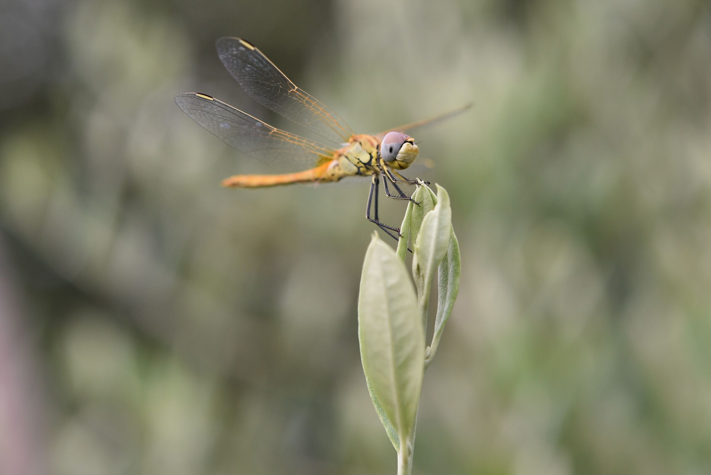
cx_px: 356
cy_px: 238
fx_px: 1185
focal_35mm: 60
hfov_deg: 33.4
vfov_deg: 22.6
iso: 400
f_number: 4.5
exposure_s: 1/320
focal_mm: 60
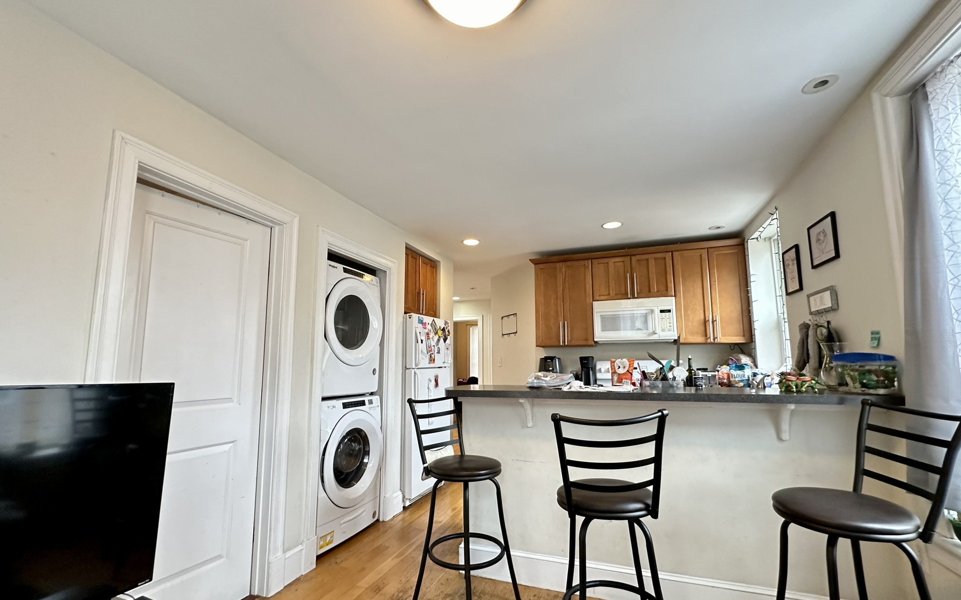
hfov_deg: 101.5
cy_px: 315
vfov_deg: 74.7
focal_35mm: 15
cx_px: 479
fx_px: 393
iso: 250
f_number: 2.2
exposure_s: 1/60
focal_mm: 2.22
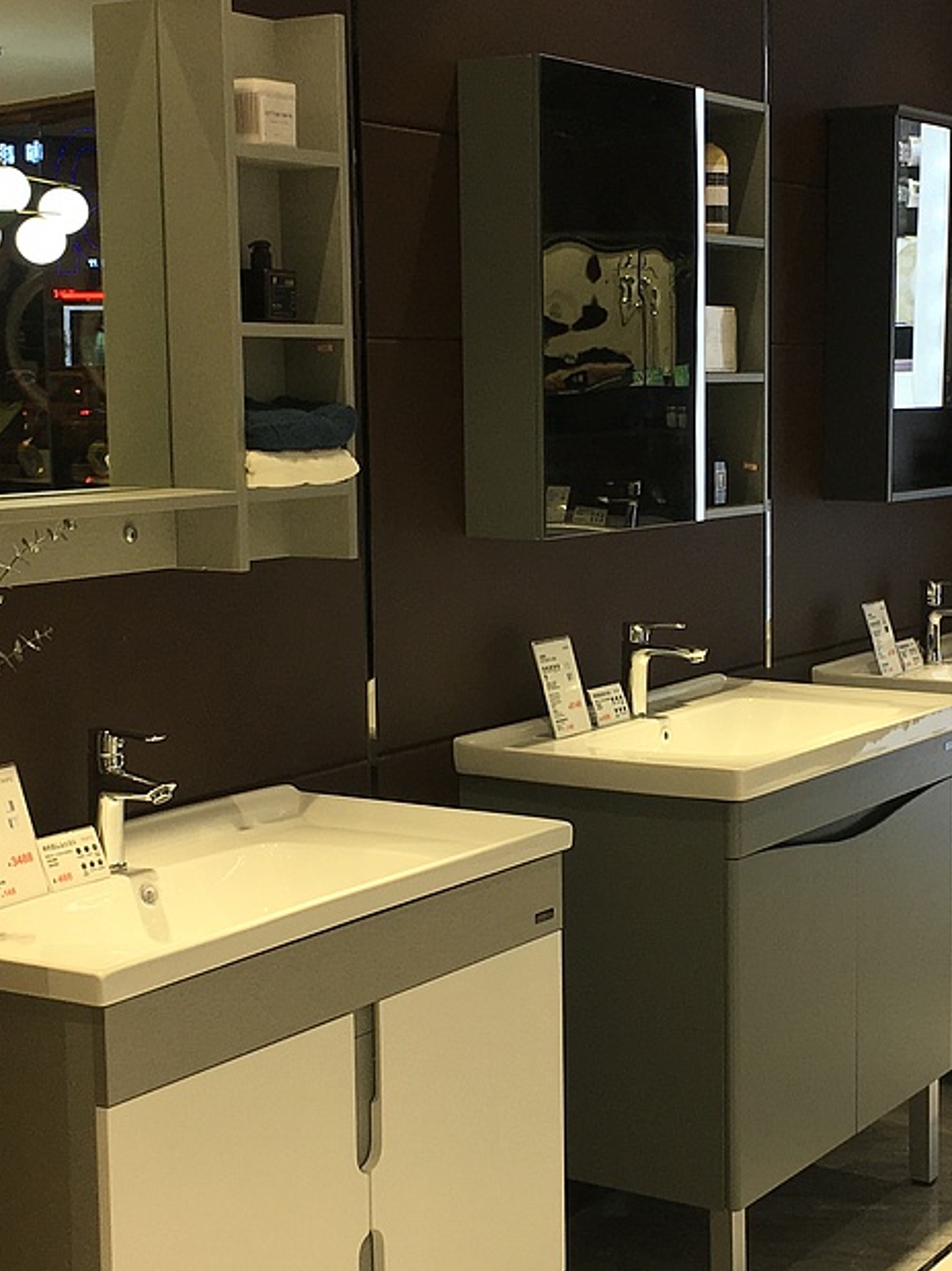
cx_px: 671
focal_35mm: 60
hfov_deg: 24.2
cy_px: 645
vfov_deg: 32.2
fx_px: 2201
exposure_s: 1/100
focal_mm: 4.15
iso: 25
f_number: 2.2
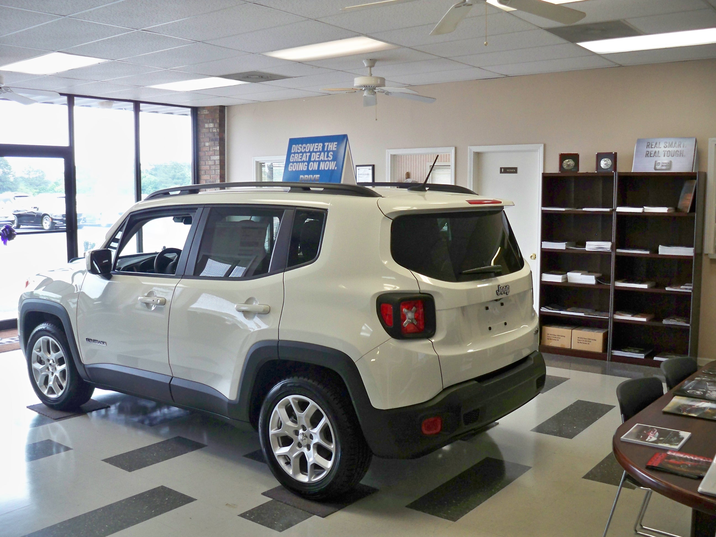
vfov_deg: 40.7
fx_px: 724
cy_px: 268
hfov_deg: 52.6
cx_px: 358
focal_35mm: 35
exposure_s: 1/60
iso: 320
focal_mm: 6.3
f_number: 3.1
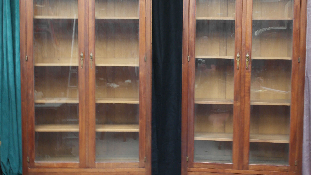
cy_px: 84
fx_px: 396
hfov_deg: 42.9
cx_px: 158
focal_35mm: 48
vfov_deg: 24.9
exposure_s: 1/20
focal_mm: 20
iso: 400
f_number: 3.5
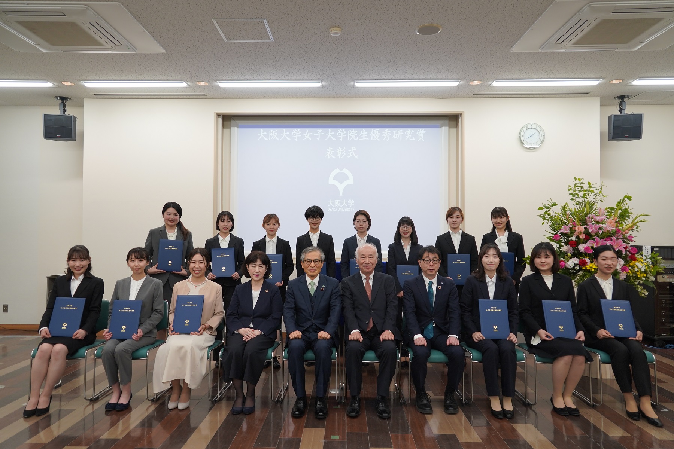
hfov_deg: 73.7
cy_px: 224
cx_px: 337
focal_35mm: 24
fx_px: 449
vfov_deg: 53.1
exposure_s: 1/160
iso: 500
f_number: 4
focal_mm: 24
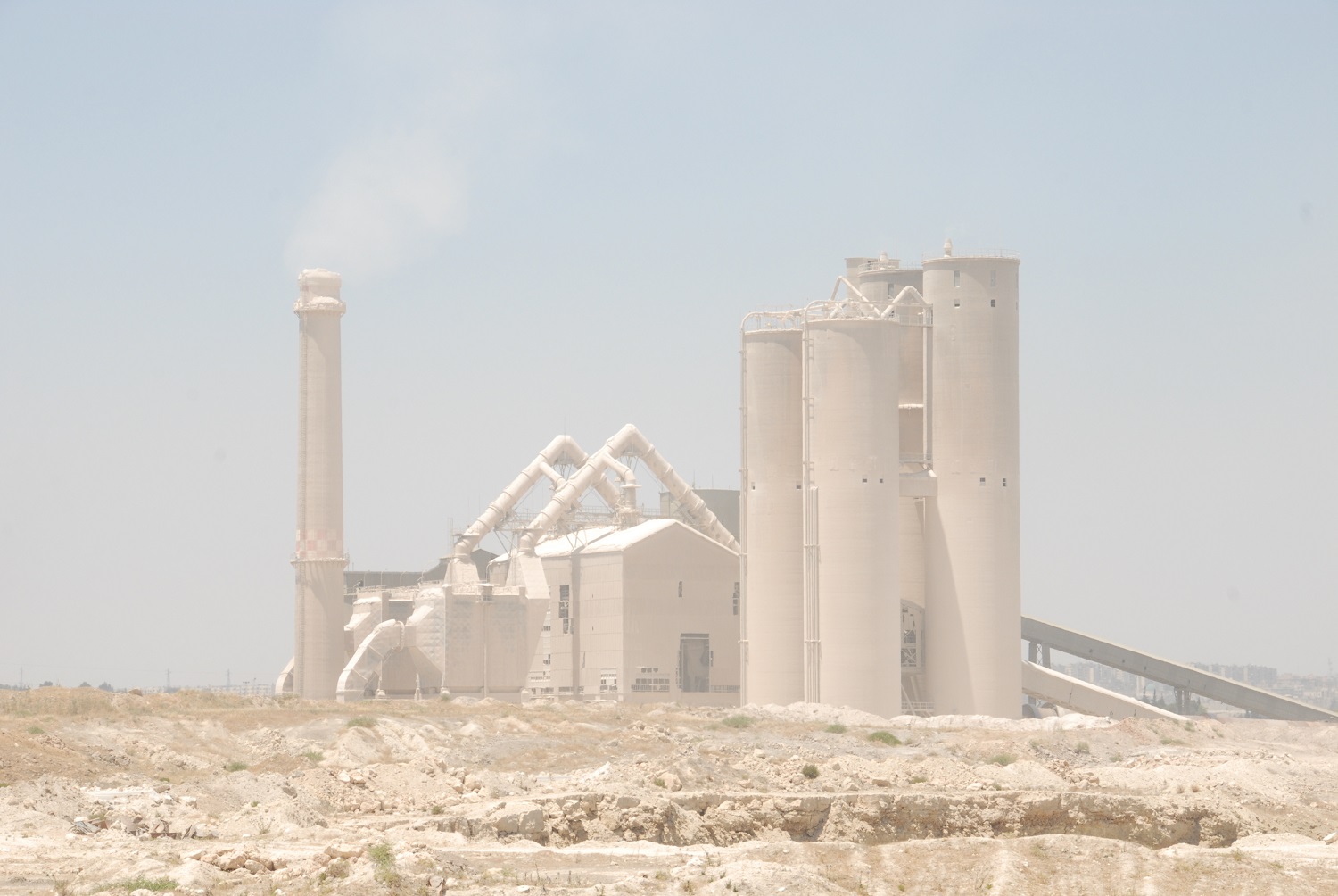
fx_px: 4577
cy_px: 448
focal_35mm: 123
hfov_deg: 16.6
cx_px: 669
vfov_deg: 11.2
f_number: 13
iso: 320
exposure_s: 1/250
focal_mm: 82
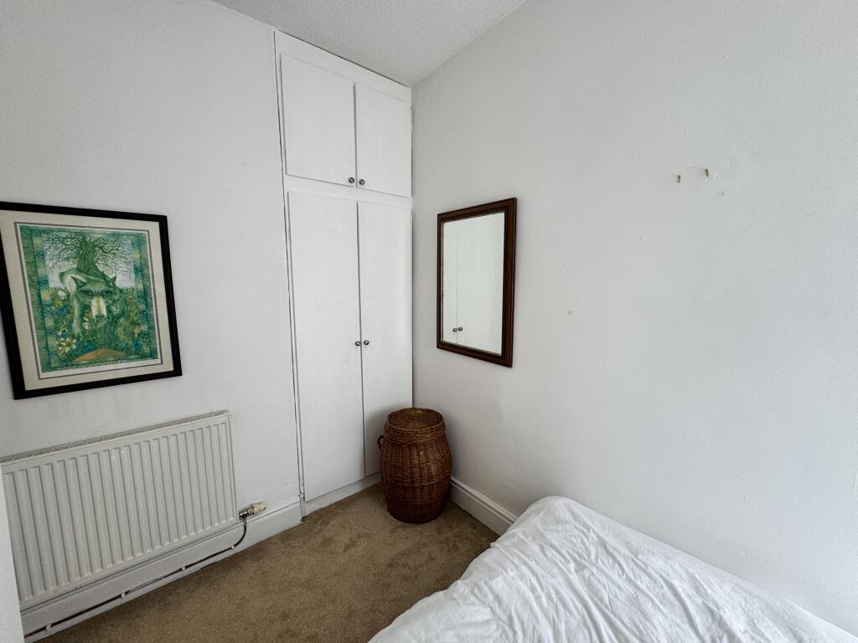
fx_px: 347
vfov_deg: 85.7
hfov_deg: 102.1
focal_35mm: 14
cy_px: 322
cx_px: 429
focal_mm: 2.22
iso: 40
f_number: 2.2
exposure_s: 1/111
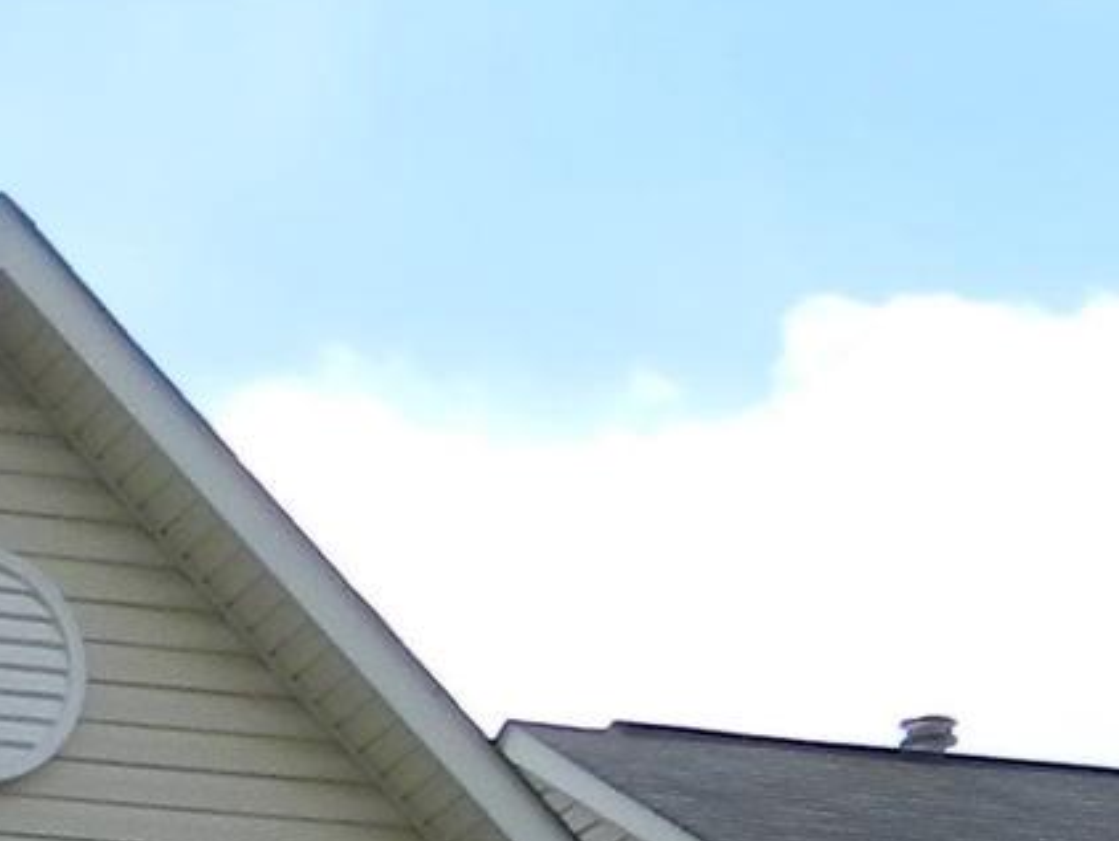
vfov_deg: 9.0
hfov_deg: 12.0
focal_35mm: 155
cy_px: 1748
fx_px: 5013
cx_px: -659
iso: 160
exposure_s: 1/1000
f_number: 4
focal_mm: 5.6
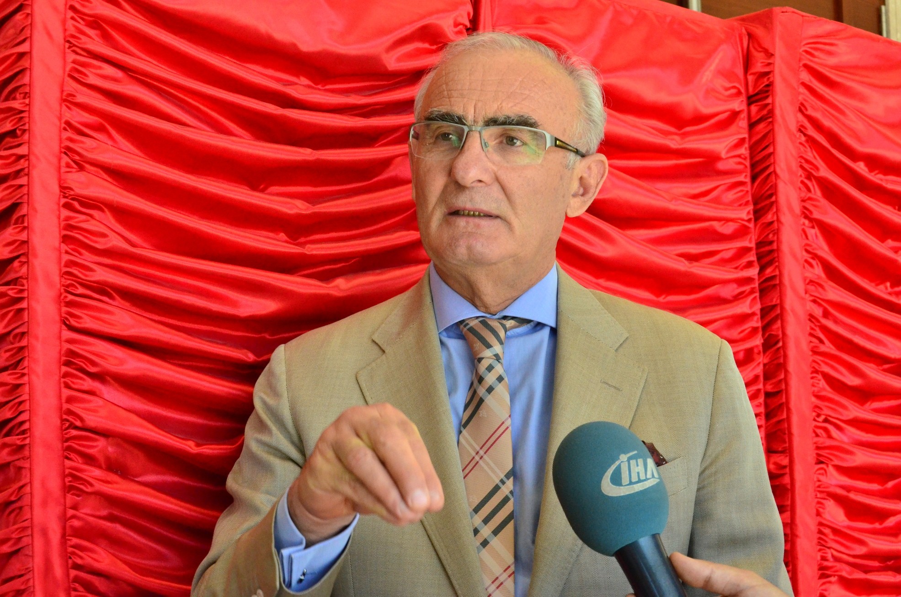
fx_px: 1311
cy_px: 298
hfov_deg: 37.9
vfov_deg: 25.6
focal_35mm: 52
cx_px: 450
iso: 1600
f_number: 8
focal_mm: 35
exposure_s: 1/250
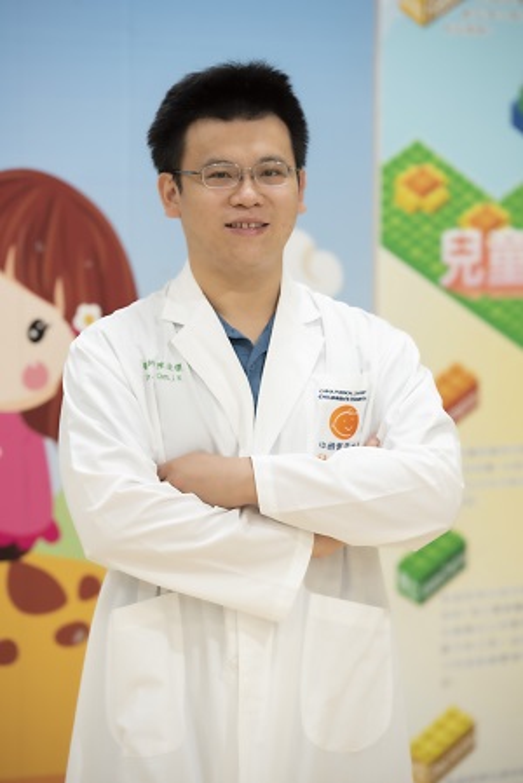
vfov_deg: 15.8
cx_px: 262
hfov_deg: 10.6
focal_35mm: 130
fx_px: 2828
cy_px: 392
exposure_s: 1/100
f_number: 4
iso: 800
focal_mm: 130
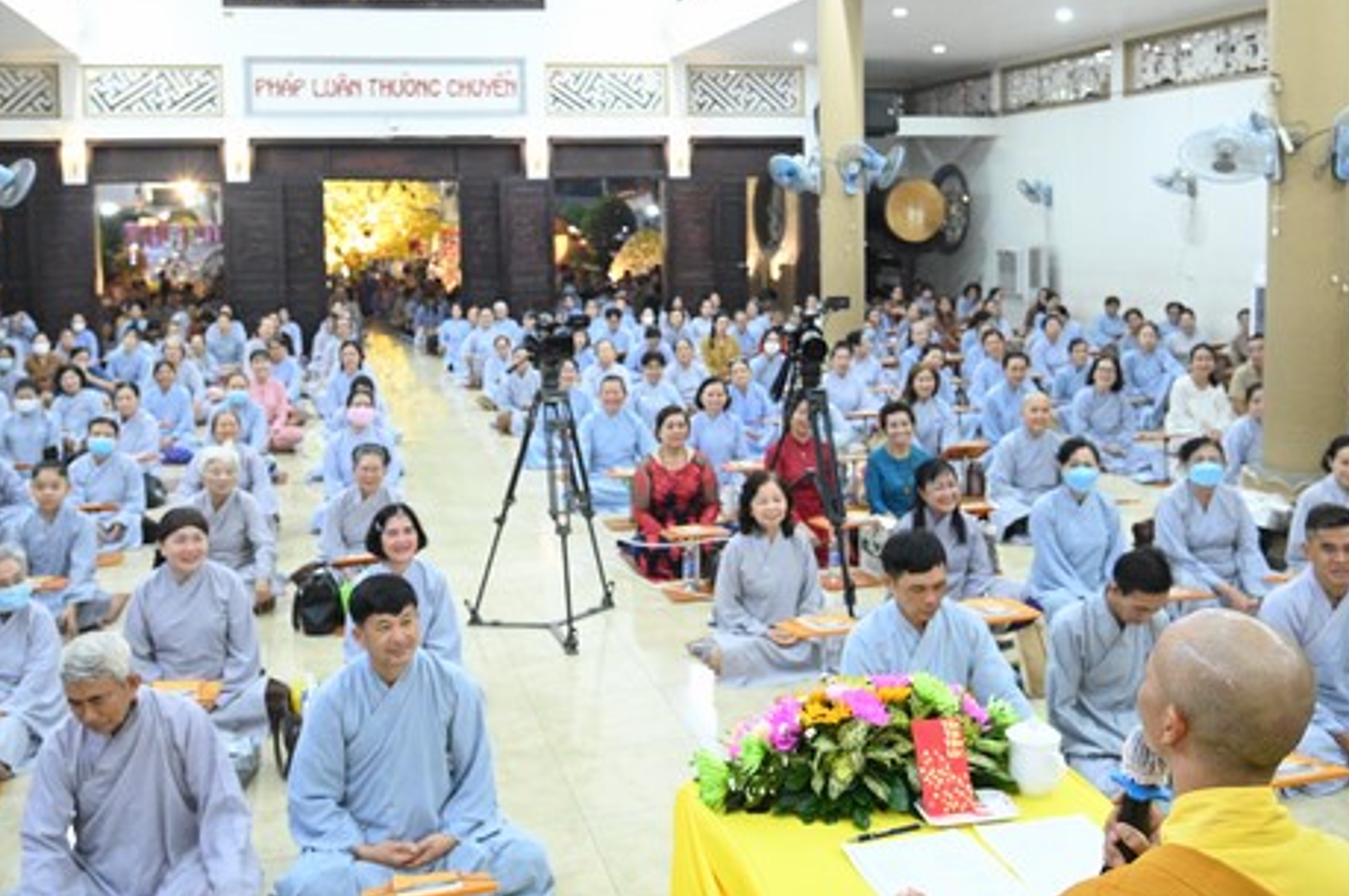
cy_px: 311
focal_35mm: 34
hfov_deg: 55.8
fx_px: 1273
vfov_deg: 38.4
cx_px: 644
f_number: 4
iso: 10000
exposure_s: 1/200
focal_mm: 24
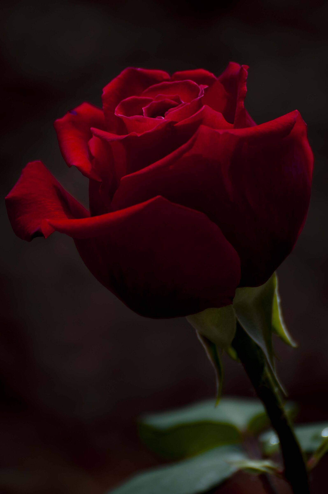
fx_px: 4727
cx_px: 164
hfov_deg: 4.0
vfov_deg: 6.0
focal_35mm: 345
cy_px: 247
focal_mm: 230
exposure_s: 1/1000
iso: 200
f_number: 5.3
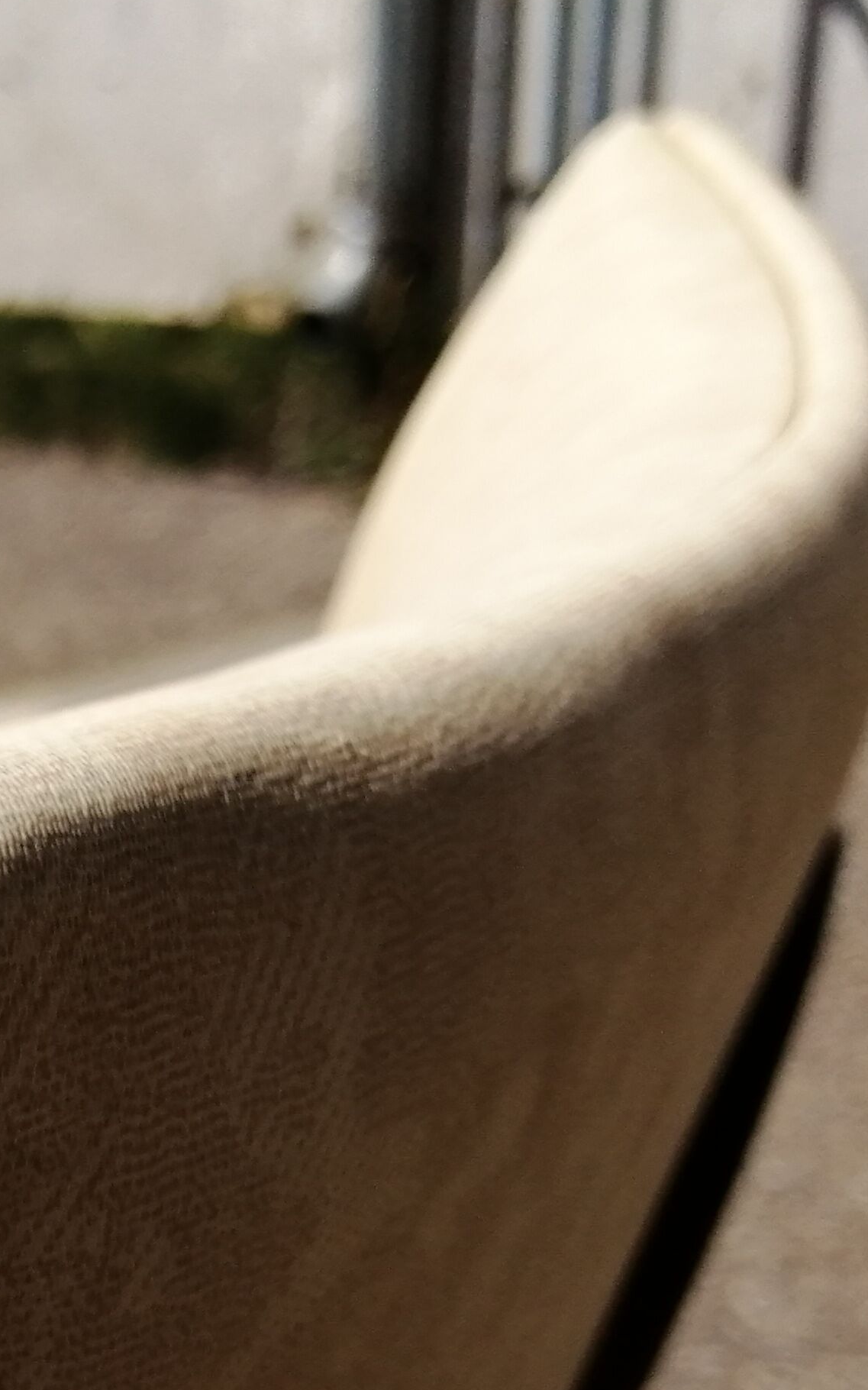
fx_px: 2385
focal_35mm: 63
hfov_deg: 18.8
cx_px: -323
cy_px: 1169
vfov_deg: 31.4
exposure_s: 1/2674
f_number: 1.8
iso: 50
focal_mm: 3.46
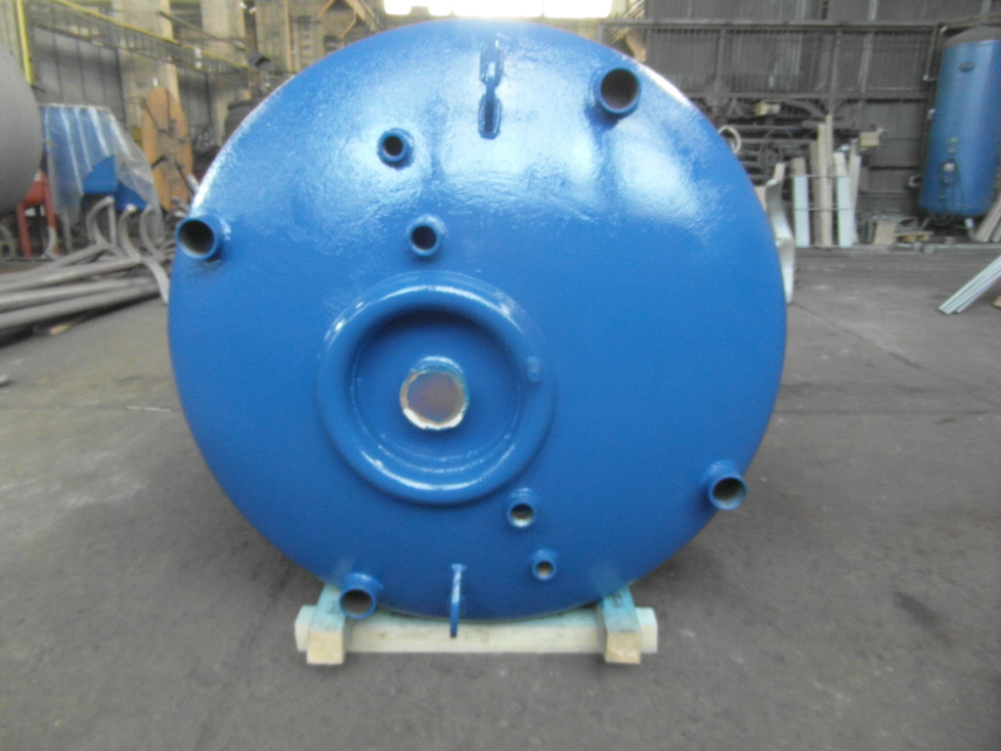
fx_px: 694
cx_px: 500
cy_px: 376
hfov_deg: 71.6
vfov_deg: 56.8
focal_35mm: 24
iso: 400
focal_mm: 4
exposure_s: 1/30
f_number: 3.2
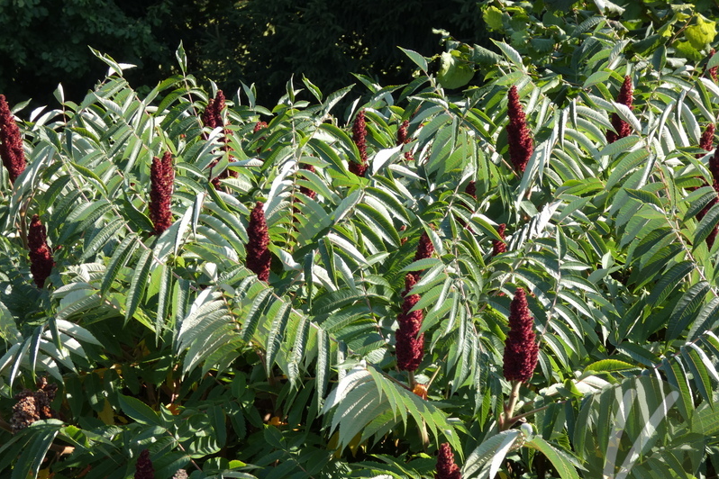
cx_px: 360
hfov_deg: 21.0
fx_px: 1937
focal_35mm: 97
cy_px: 268
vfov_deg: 14.1
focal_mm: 16.6
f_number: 4.7
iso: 80
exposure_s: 1/125
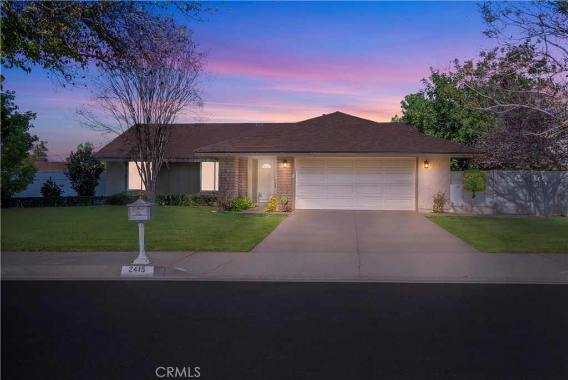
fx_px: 553
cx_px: 284
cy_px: 190
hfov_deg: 54.4
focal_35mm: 35
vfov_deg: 37.9
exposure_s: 1/30
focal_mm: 35
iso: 160
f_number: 22
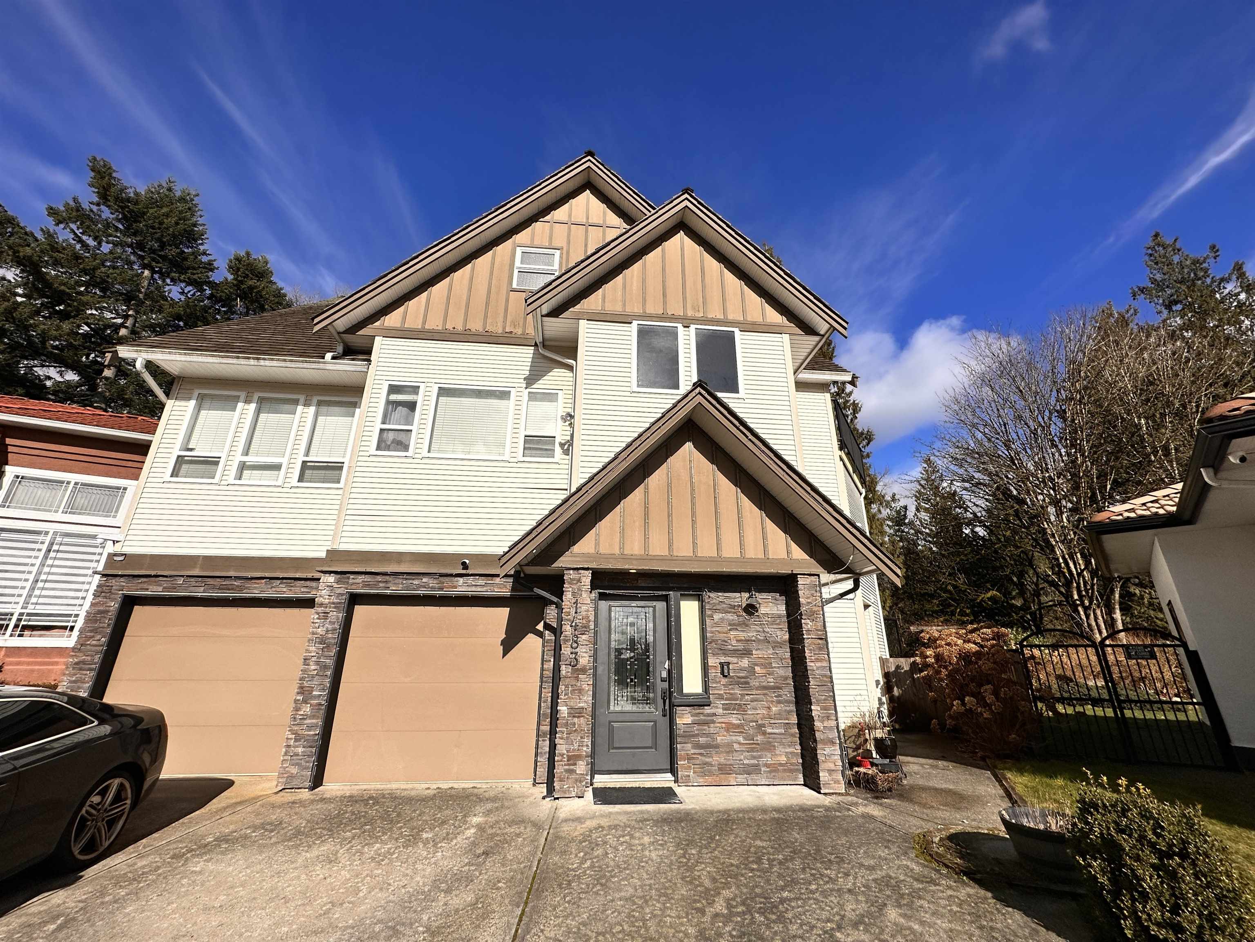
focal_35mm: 14
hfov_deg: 102.1
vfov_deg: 85.7
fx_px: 508
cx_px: 628
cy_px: 471
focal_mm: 2.22
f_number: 2.2
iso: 50
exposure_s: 1/5814
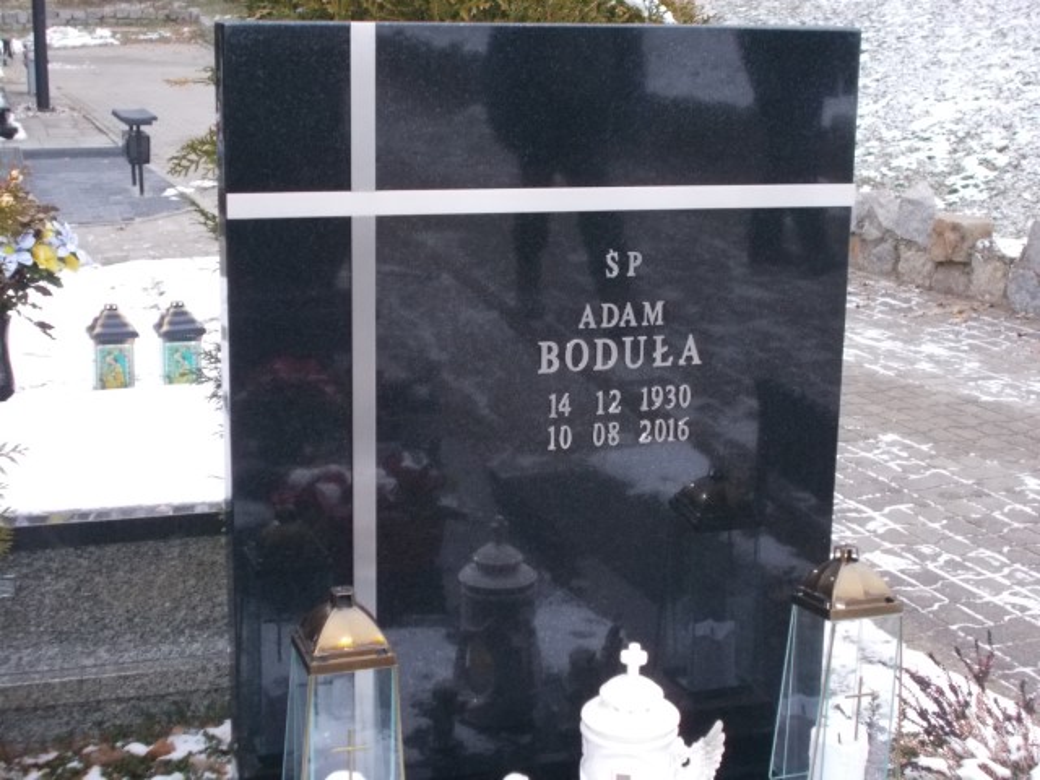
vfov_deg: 25.2
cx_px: 520
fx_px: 1743
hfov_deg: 33.2
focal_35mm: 58
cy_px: 390
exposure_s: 1/30
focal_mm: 10.3
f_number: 4.9
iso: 400
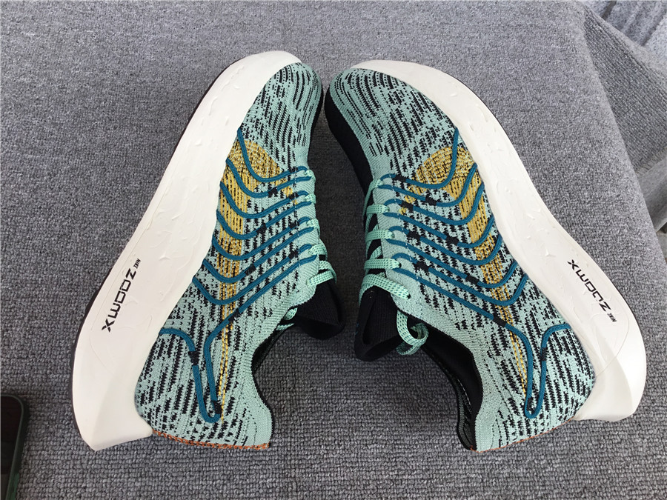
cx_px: 334
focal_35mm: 31
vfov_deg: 45.4
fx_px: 597
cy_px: 250
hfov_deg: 58.4
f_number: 2.4
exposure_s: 1/303
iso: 25
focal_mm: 3.3
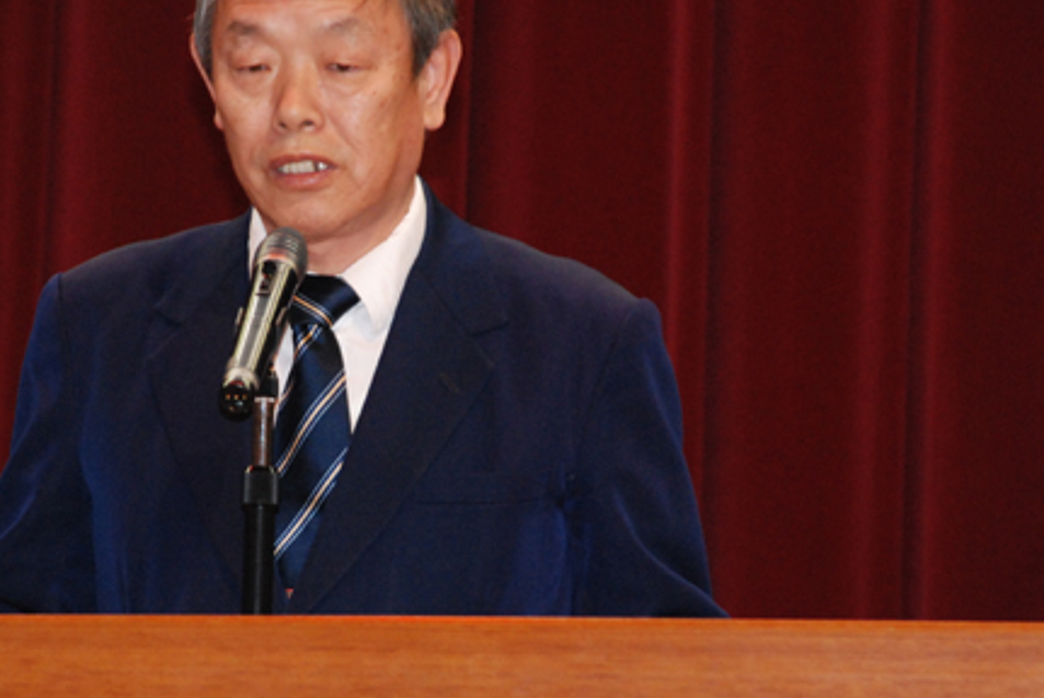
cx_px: 325
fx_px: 11221
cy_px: 269
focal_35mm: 387
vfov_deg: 3.6
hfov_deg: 5.3
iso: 1600
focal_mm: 185
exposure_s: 1/60
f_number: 6.3
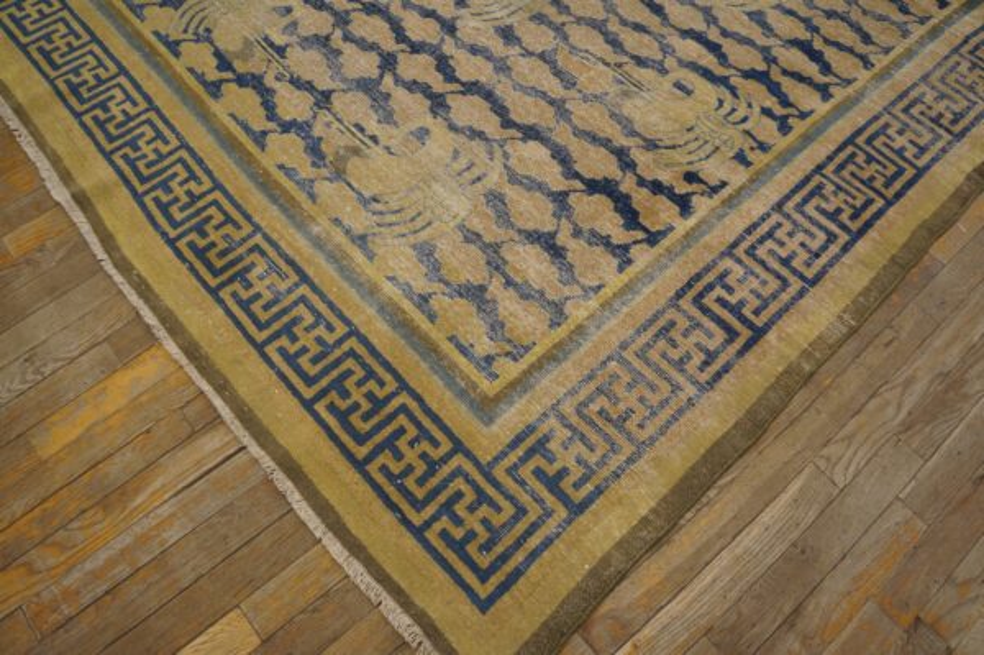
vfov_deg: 47.9
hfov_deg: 67.4
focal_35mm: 27
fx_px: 737
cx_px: 492
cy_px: 328
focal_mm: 18
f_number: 4
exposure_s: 1/60
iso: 500
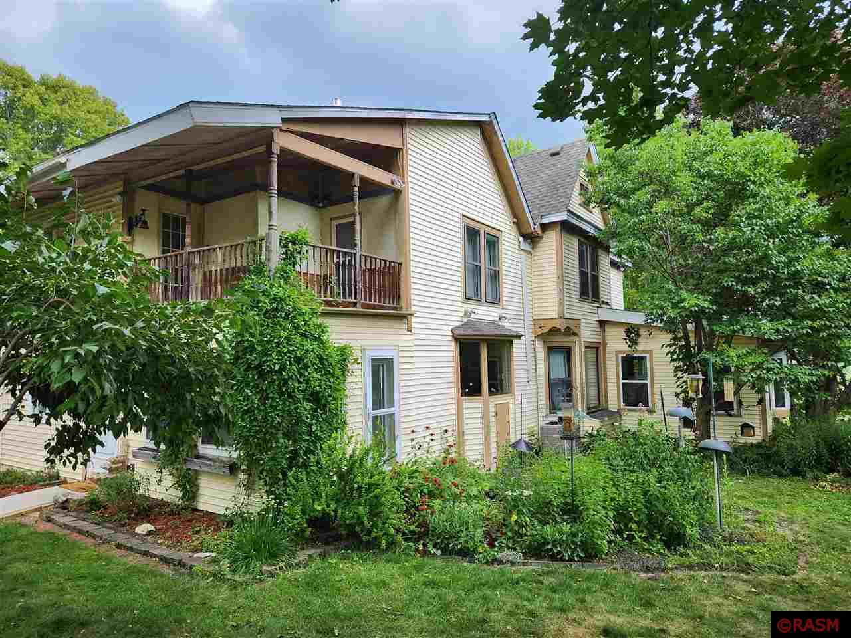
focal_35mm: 23
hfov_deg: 73.9
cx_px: 426
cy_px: 319
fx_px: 565
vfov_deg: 58.9
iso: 20
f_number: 1.8
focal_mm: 5.4
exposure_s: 1/180
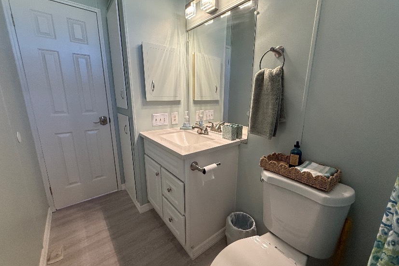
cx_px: 205
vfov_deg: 77.3
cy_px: 133
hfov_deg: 100.4
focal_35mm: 15
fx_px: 166
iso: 200
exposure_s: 1/120
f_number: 2.2
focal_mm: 2.22
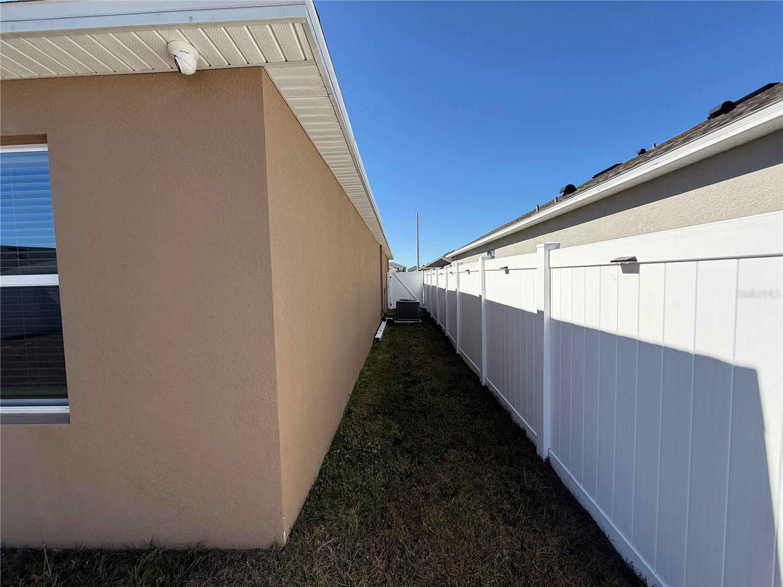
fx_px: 317
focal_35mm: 14
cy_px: 294
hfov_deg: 102.1
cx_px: 392
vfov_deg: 85.7
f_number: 2.2
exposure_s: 1/2410
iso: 50
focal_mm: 2.22
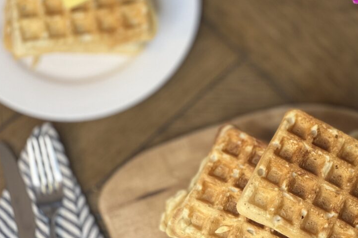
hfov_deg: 18.0
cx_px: 246
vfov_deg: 12.1
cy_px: 107
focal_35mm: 113
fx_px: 1124
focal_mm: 9
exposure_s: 1/40
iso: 320
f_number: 2.8
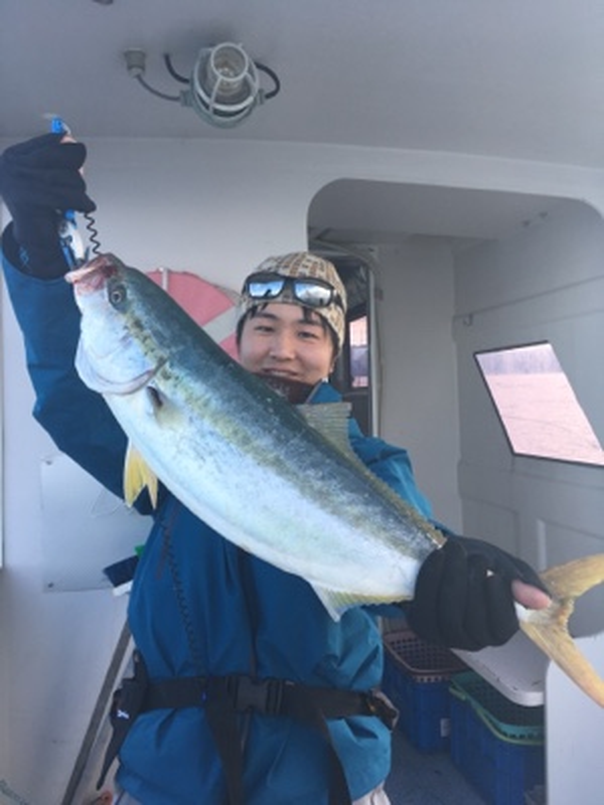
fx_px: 675
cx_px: 302
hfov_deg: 48.2
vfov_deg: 61.7
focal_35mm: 29
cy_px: 402
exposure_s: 1/304
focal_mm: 4.15
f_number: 2.2
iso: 25
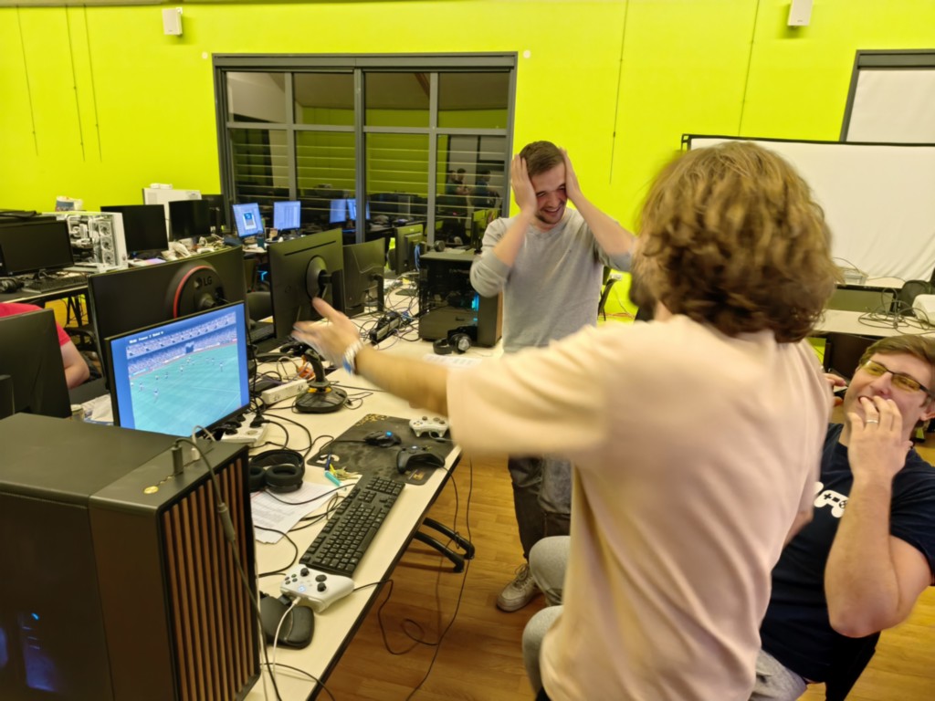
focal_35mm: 23
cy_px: 350
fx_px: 621
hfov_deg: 73.9
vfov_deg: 58.9
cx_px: 468
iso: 3200
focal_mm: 6.45
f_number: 1.62
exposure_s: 1/25.6
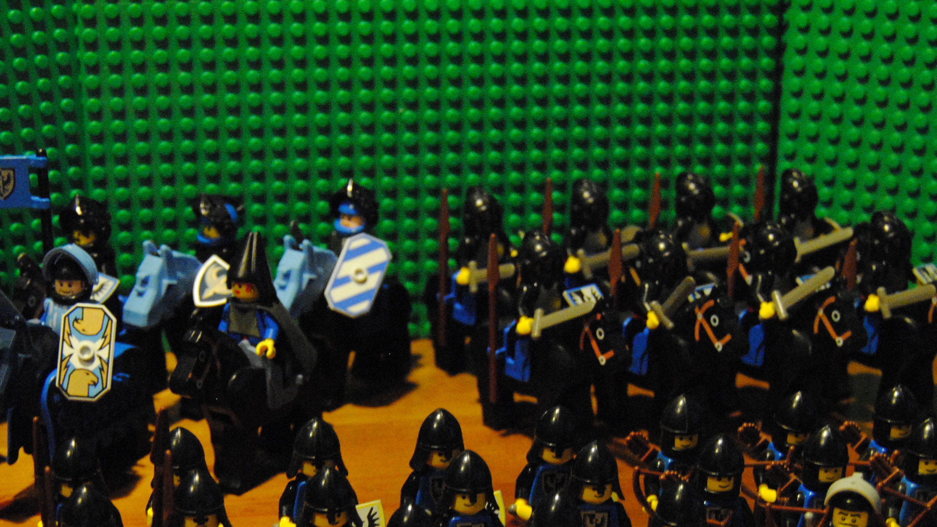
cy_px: 452
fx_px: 1689
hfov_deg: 31.0
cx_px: 435
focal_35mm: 68
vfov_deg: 17.5
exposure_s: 1/20
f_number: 4
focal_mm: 26
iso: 1600
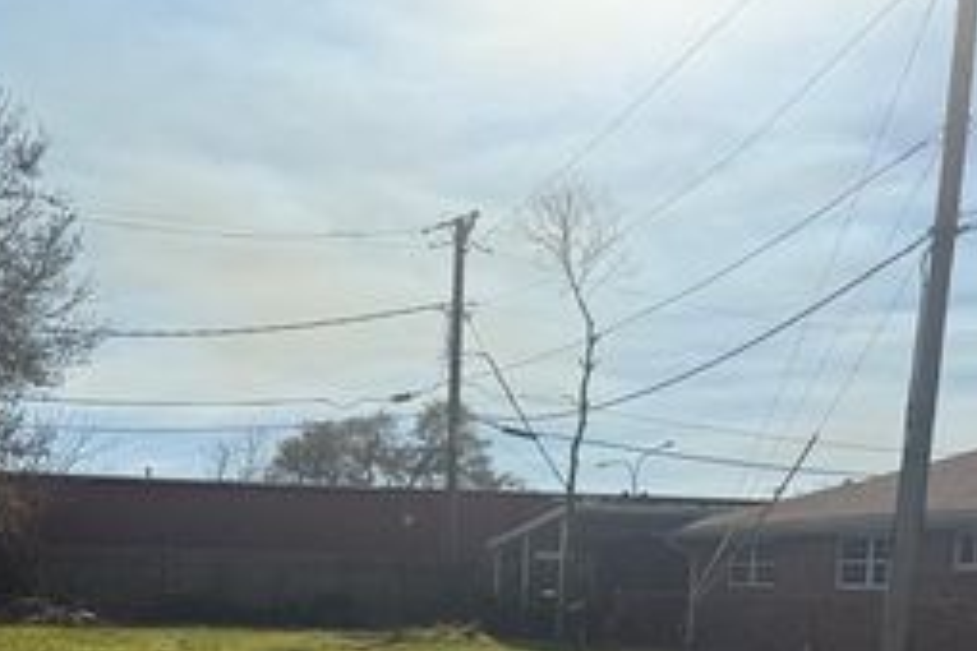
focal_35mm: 49
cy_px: 638
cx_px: 169
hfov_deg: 38.5
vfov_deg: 26.2
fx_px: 1330
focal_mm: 6.76
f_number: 1.78
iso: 80
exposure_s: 1/10309
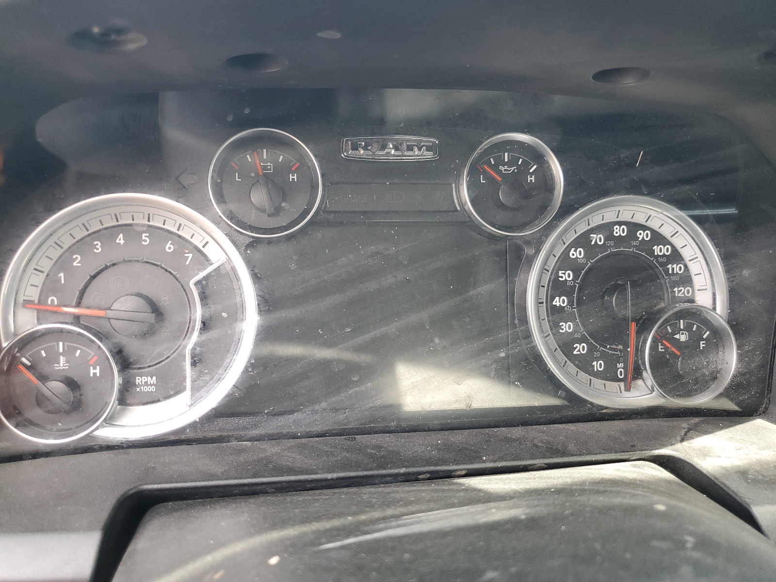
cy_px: 291
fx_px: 583
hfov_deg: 67.3
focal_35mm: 26
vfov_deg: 53.1
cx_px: 388
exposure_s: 1/120
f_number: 1.5
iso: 88
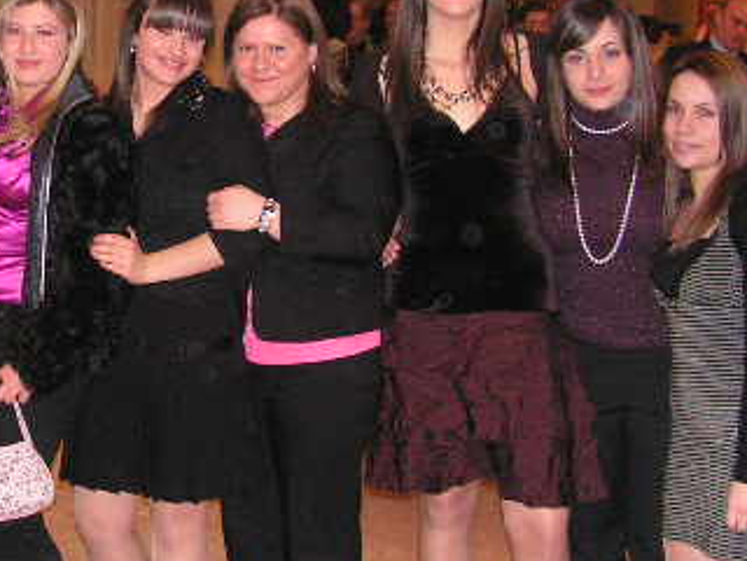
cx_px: 75
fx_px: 1554
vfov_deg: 20.4
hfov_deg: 26.2
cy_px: 196
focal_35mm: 72
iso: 200
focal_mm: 6
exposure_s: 1/40
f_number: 3.2
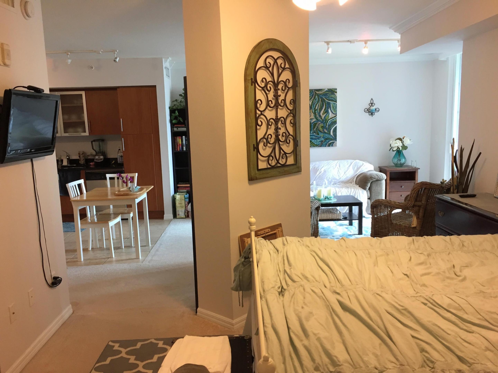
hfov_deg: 61.7
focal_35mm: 29
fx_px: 417
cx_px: 249
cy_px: 186
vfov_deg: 48.2
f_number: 2.2
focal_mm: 4.15
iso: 80
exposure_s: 1/30
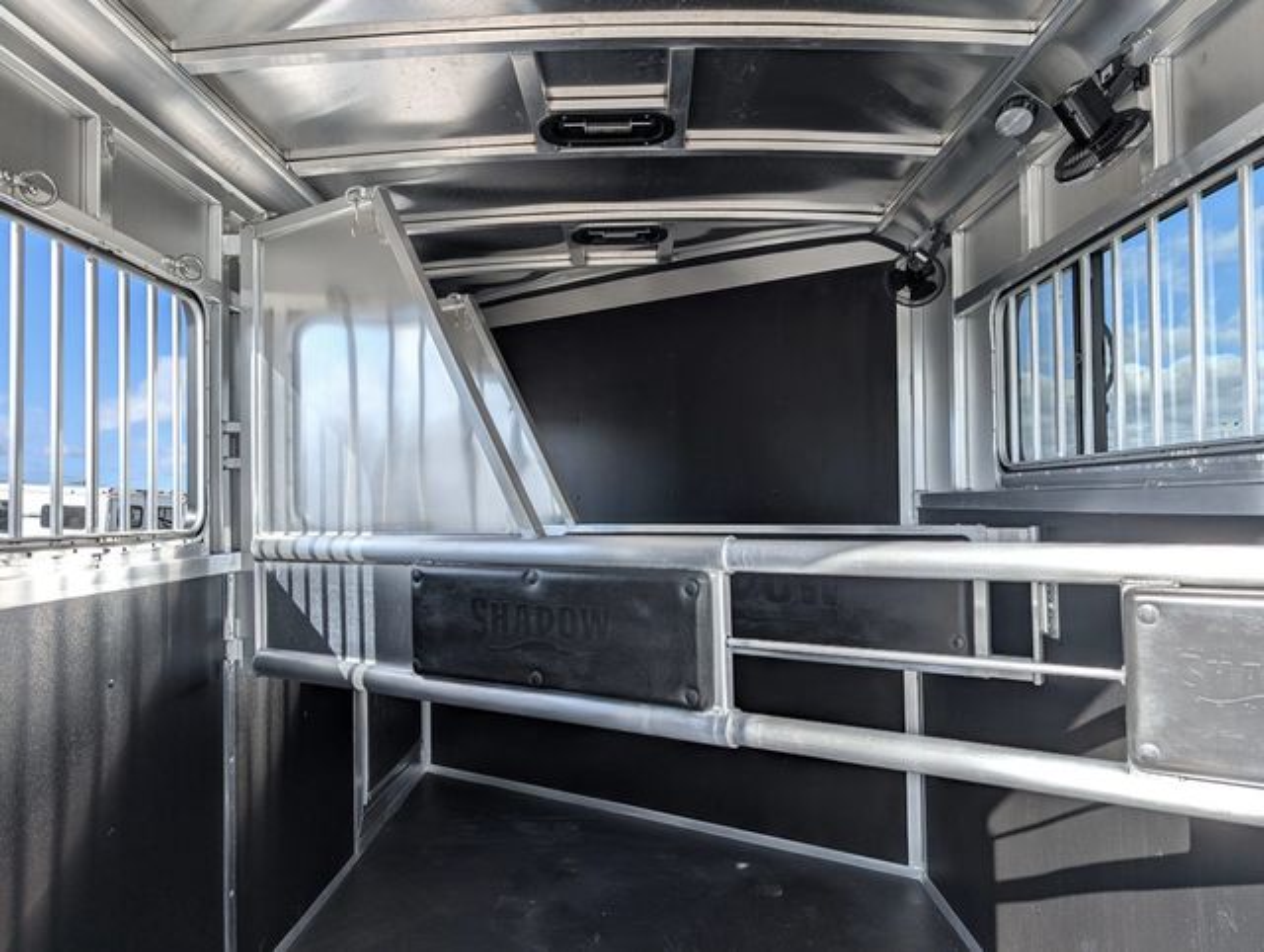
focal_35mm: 24
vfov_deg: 56.9
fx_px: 878
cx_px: 632
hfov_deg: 71.5
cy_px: 476
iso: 13
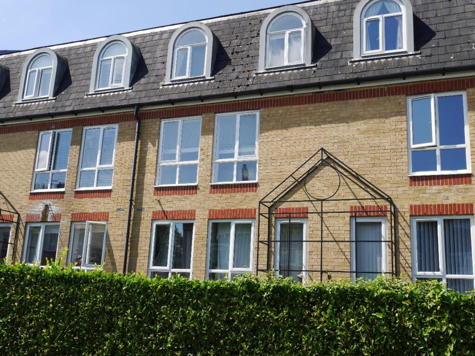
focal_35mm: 40
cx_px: 238
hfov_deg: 46.8
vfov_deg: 36.0
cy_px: 178
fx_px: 549
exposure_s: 1/250
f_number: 8
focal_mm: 20
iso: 160
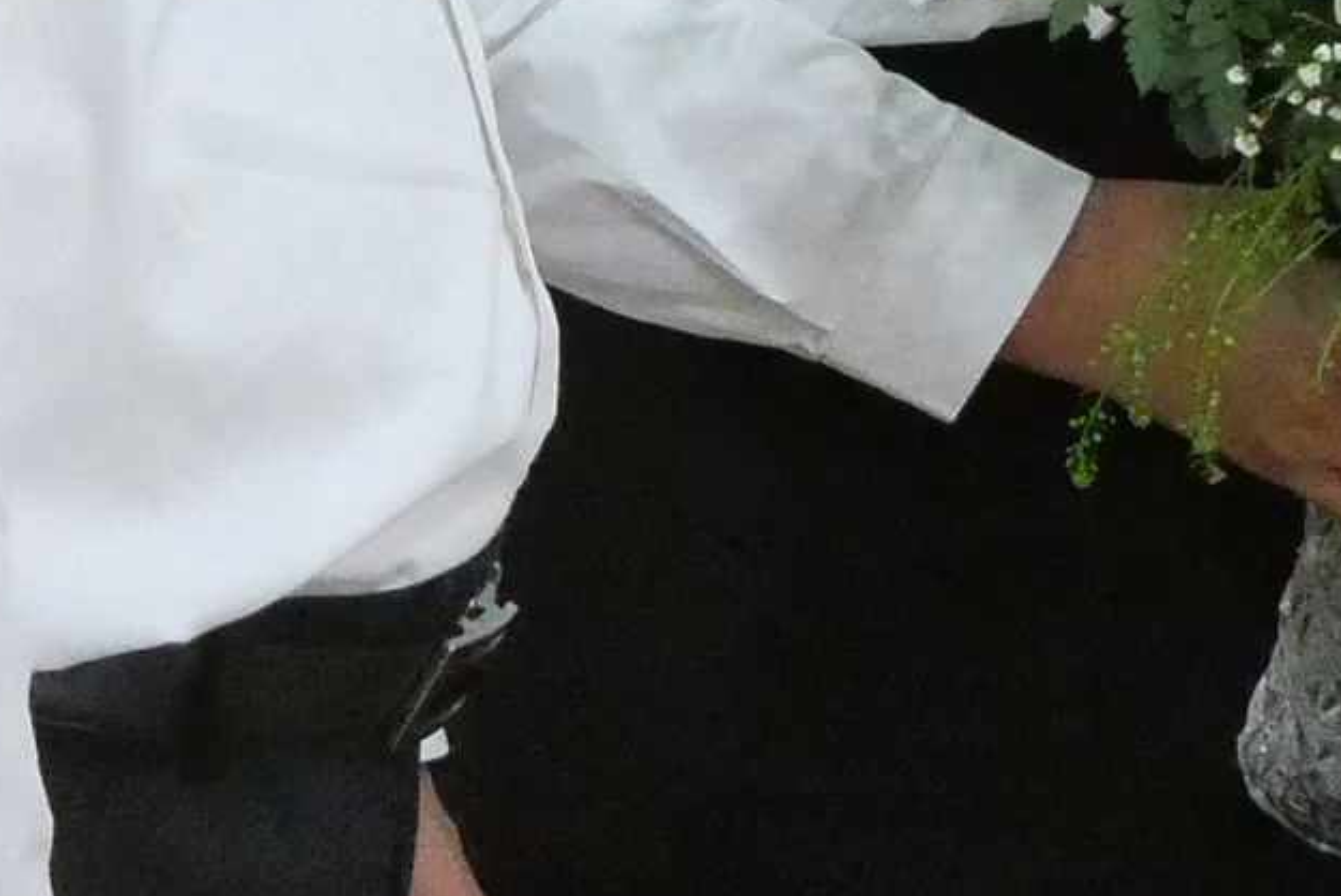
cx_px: -307
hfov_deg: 10.9
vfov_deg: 7.4
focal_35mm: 184
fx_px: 6860
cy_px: -459
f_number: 5
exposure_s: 1/160
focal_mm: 15
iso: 6400
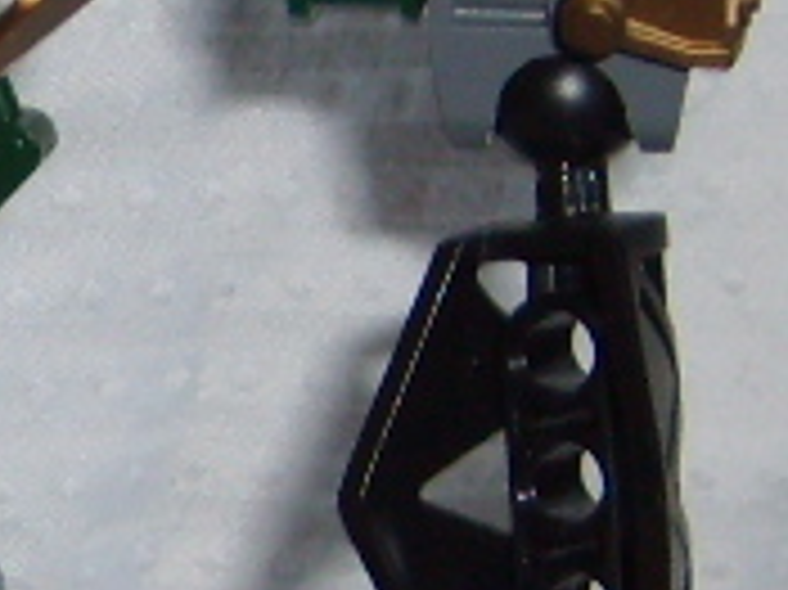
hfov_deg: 9.5
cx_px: -248
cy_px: 459
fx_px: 4663
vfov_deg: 7.2
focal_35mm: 205
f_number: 2.8
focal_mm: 5.8
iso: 100
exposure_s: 1/45
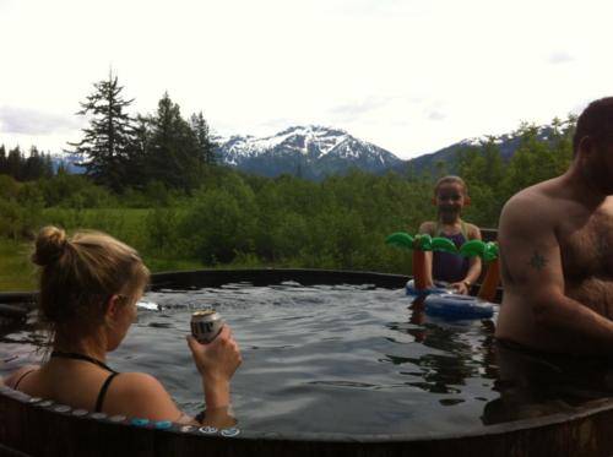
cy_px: 228
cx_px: 306
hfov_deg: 52.7
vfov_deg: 40.6
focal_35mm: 35
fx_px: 619
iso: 80
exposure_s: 1/973
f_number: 2.8
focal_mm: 3.85
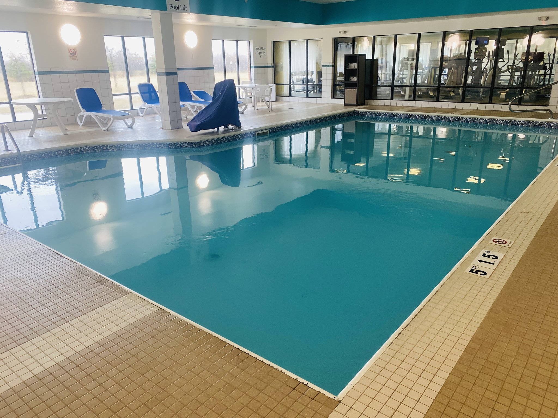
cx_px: 279
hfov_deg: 67.3
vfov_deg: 53.1
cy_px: 209
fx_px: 419
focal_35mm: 26
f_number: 1.8
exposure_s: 1/120
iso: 100
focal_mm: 4.25
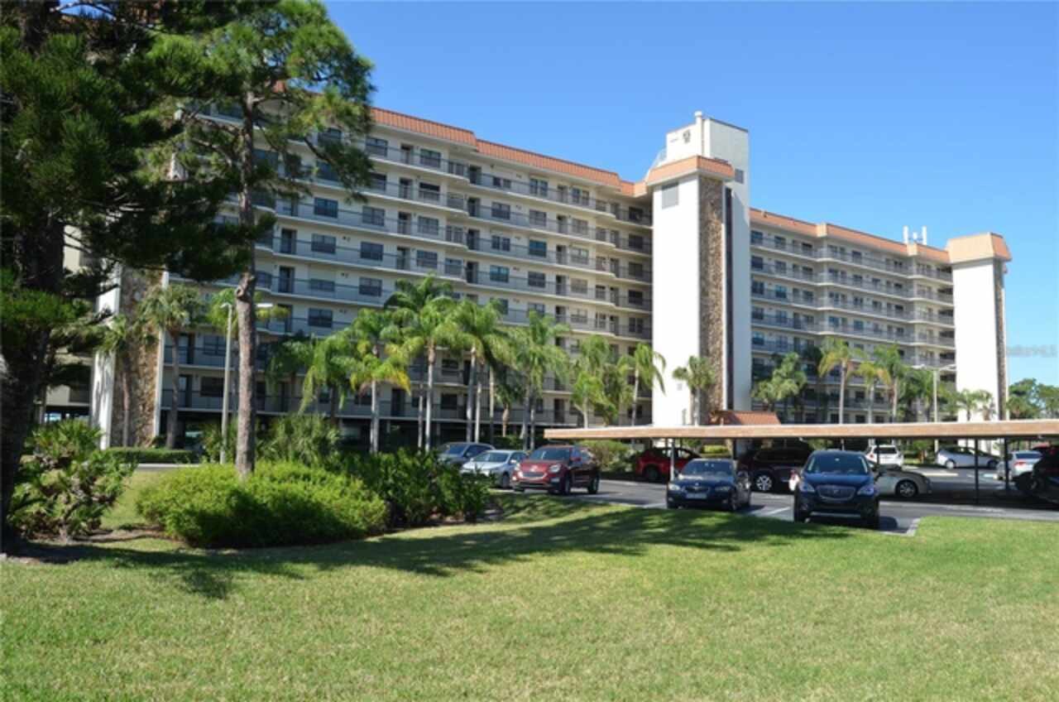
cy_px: 351
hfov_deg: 62.0
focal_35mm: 30
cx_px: 530
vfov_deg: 43.4
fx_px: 881
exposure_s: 1/250
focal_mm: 20
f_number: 8
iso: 110
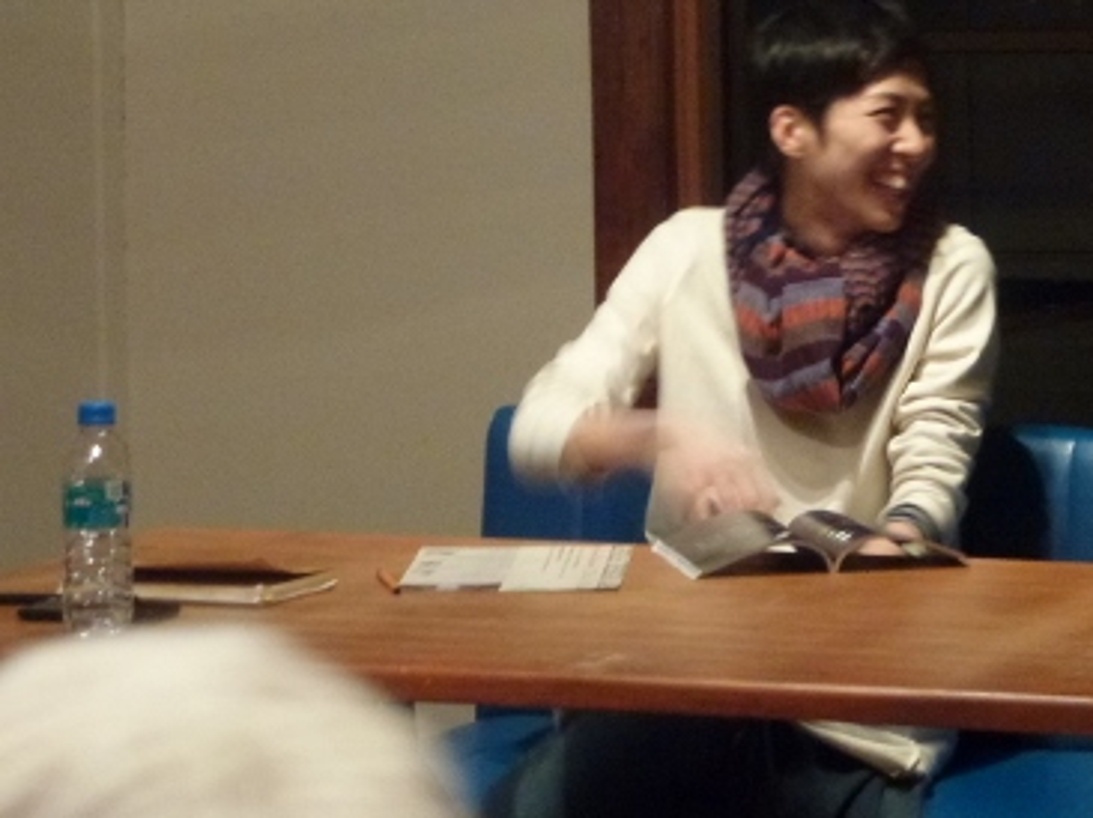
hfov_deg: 11.8
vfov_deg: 8.8
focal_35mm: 168
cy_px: 125
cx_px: 669
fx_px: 5301
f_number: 5
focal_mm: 17.3
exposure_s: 1/6
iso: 400
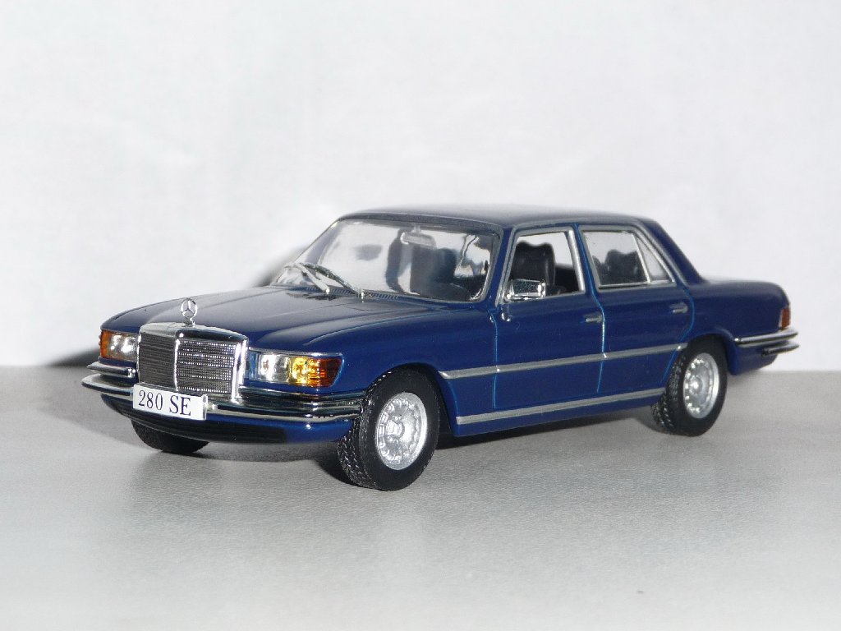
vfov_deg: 16.2
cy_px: 316
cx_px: 420
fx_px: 2211
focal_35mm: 91
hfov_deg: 21.5
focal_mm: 11.3
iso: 100
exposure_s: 1/30
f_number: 4.5
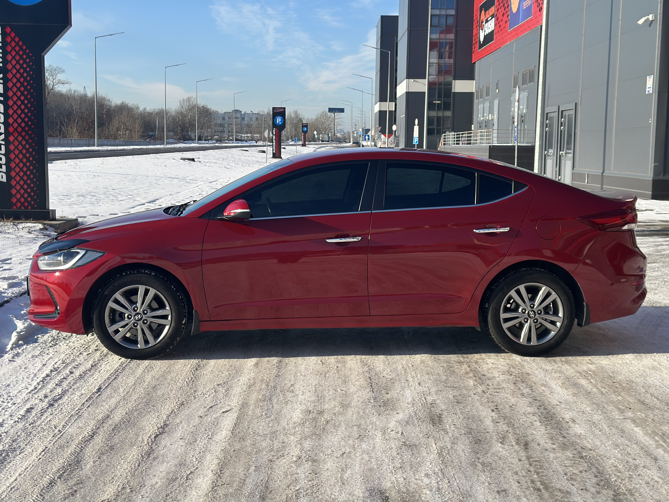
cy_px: 251
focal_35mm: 48
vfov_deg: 30.3
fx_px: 928
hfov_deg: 39.7
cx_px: 334
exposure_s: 1/4016
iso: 80
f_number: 1.78
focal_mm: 6.86
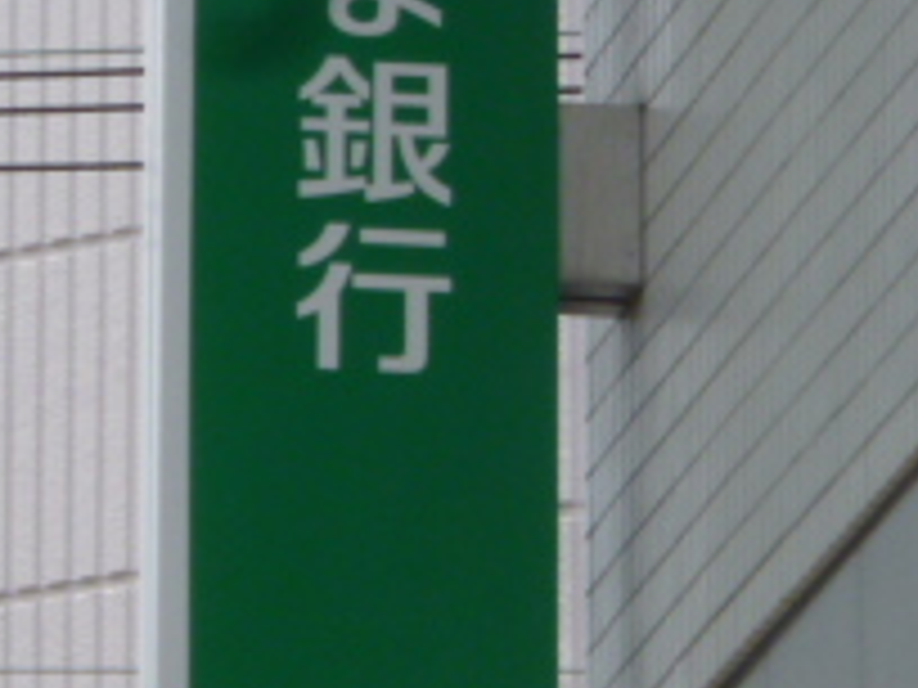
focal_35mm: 506
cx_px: 432
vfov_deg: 2.9
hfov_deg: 3.9
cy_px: -180
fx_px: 13419
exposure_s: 1/320
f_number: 6.5
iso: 100
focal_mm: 20
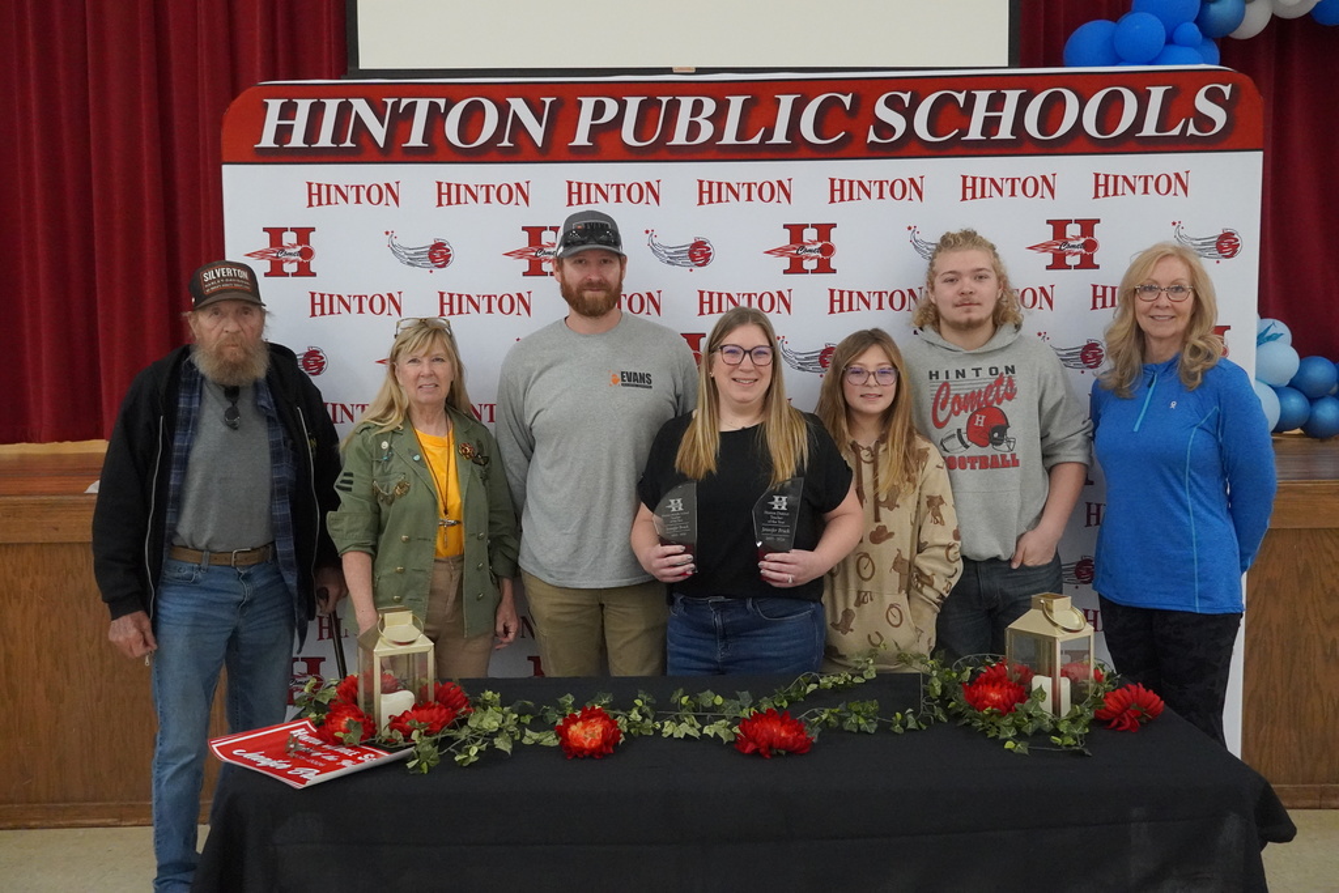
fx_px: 1228
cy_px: 446
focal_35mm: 33
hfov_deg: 57.2
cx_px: 670
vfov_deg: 40.0
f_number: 4
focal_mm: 22
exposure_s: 1/160
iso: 6400
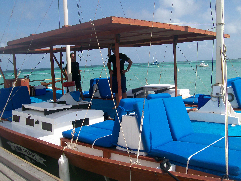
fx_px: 251
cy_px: 90
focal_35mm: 36
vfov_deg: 39.7
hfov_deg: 51.4
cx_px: 120
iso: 80
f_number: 4.8
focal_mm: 6
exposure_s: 1/724
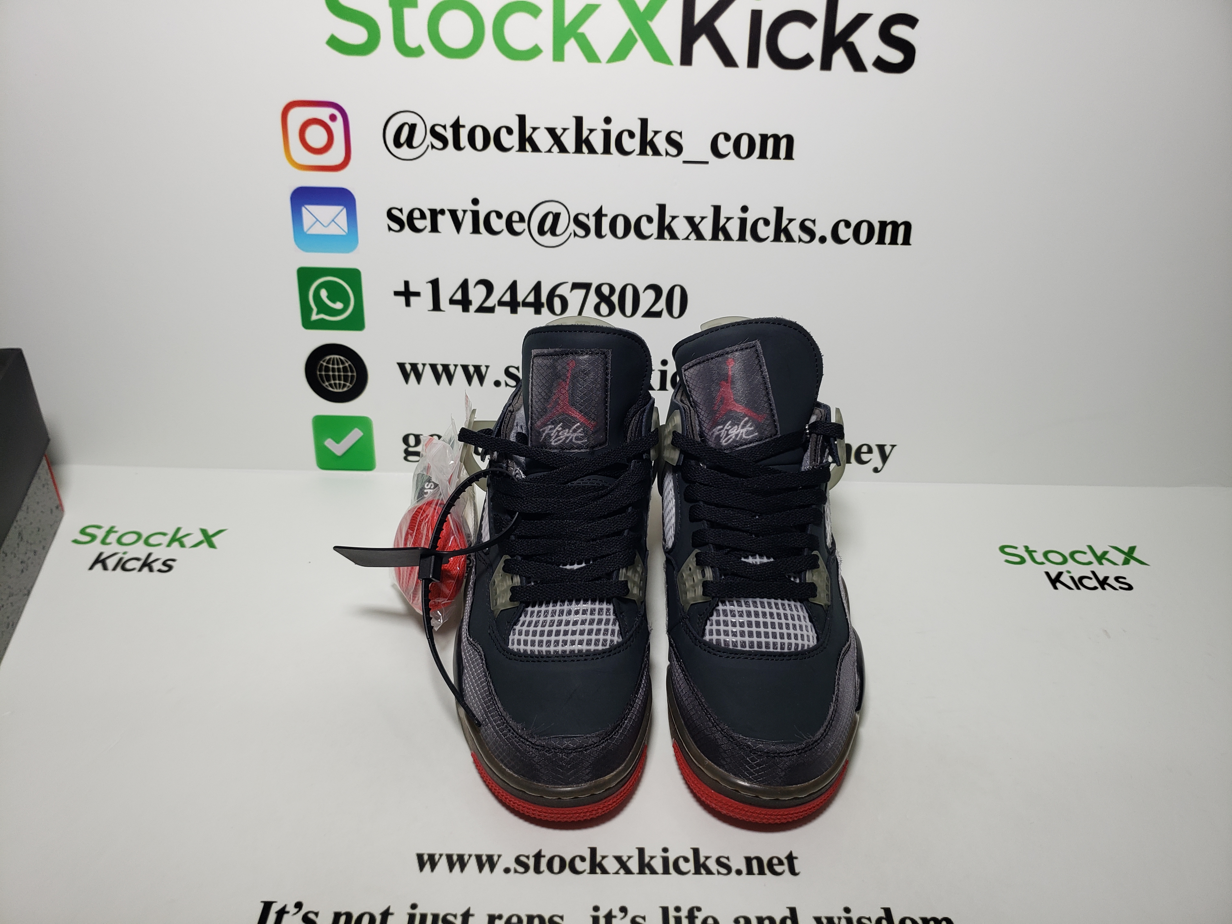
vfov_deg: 53.1
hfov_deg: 67.3
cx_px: 616
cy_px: 462
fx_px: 925
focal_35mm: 26
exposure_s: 1/388
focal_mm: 4.3
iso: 50
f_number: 1.5
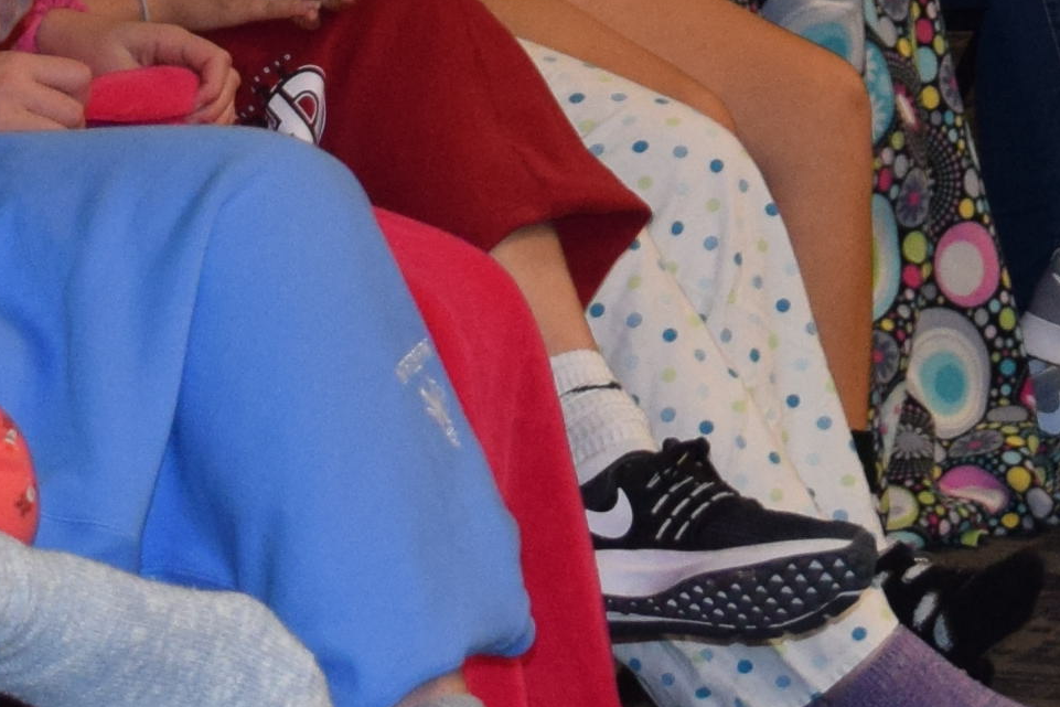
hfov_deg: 7.3
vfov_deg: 4.8
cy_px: -544
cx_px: 932
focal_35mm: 281
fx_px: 8275
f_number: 5
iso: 800
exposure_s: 1/100
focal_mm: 30
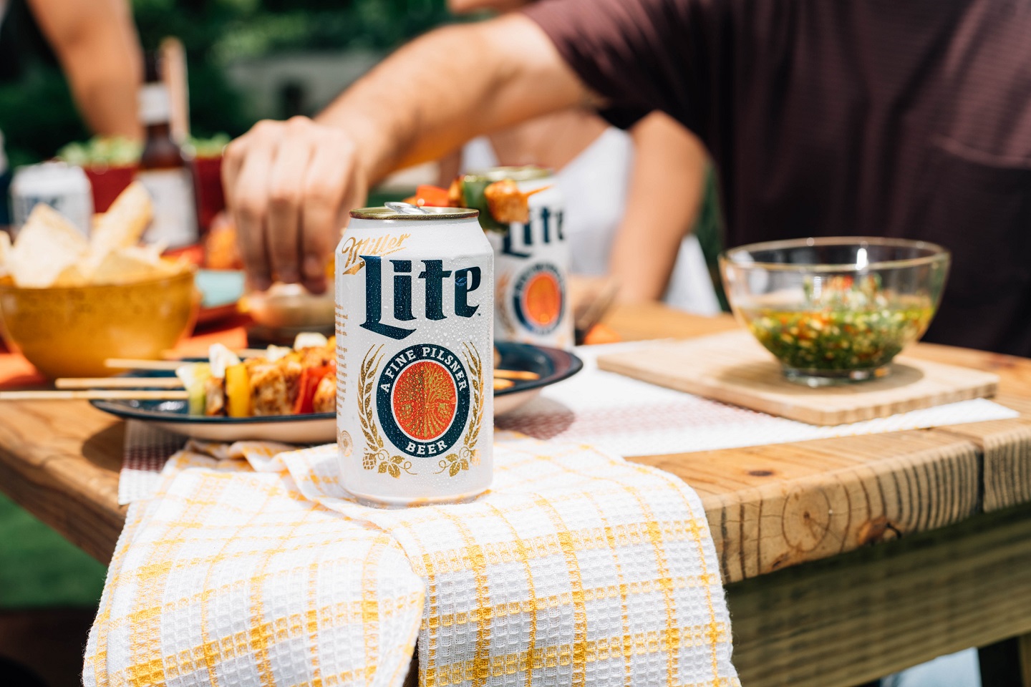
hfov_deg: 39.6
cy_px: 344
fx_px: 1432
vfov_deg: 27.0
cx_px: 516
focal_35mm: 50
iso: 200
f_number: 5
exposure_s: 1/800
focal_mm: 50
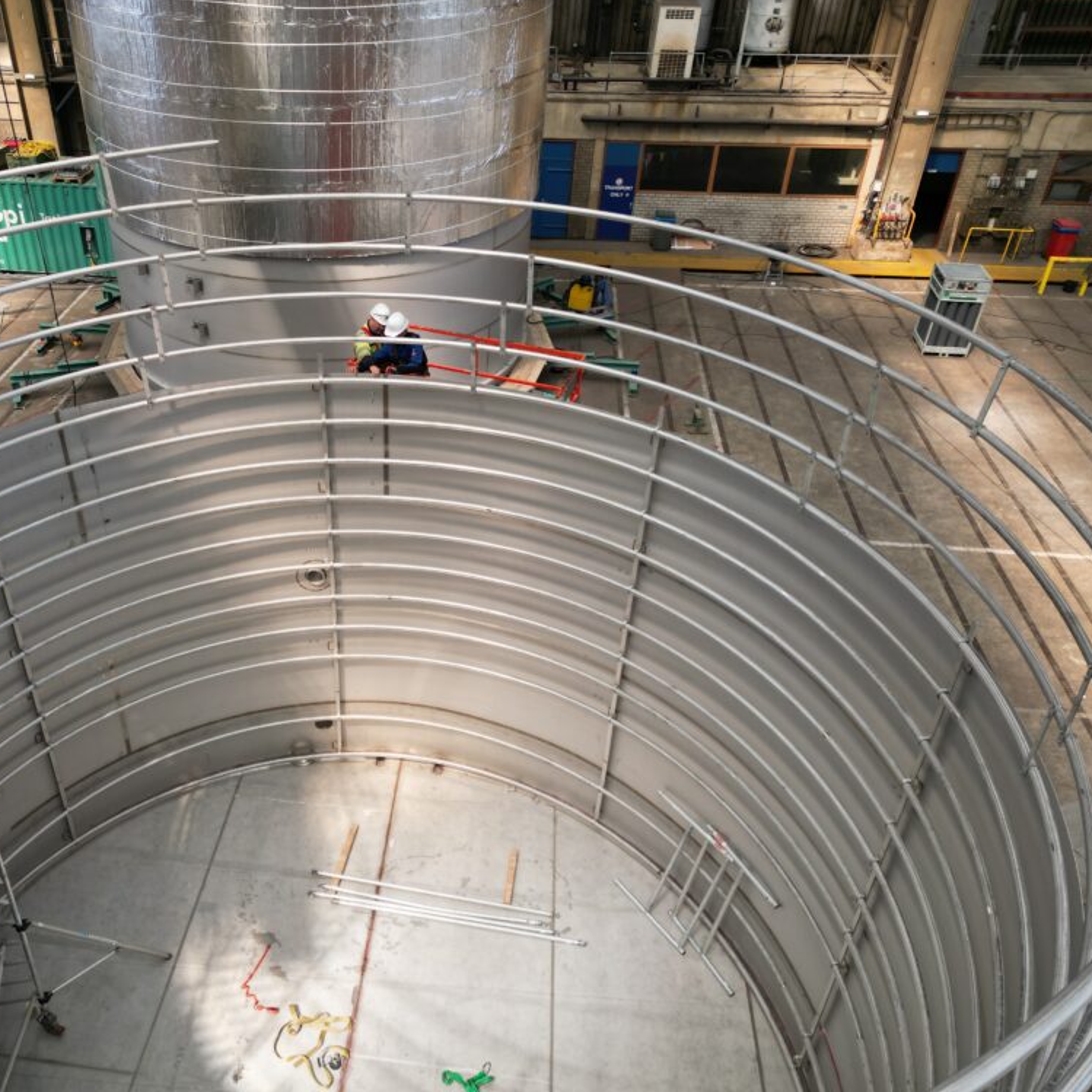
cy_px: 555
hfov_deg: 54.9
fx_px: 1035
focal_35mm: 29
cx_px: 398
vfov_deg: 55.6
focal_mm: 6.72
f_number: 1.7
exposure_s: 1/160
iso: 140
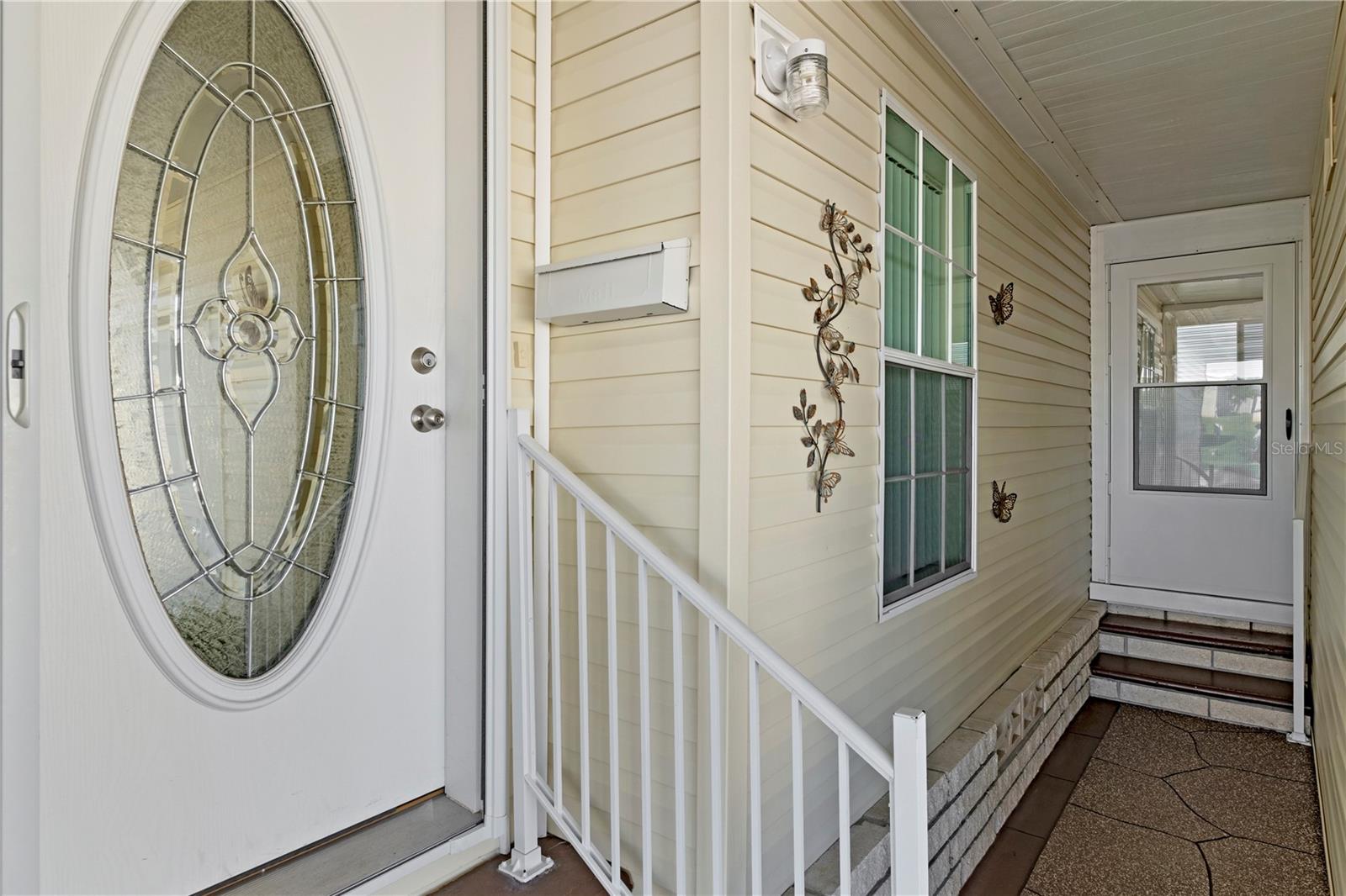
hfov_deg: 85.4
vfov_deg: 63.2
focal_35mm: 20
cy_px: 448
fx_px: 729
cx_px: 673
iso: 250
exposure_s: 1/640
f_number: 8
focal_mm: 13
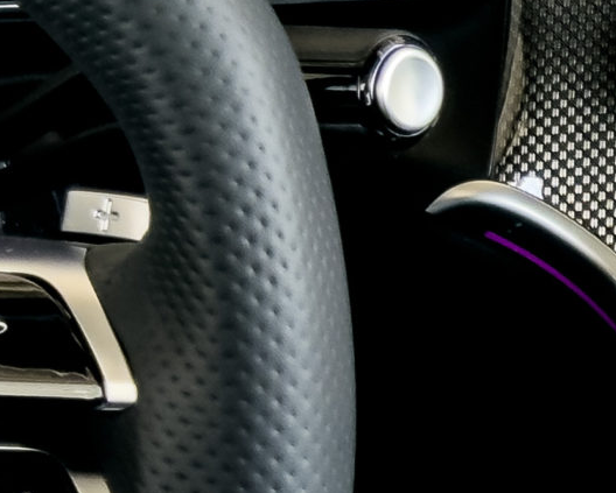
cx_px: 1460
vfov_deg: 6.8
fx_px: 4141
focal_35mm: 227
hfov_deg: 7.9
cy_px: 24
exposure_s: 1/60
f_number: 1.8
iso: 250
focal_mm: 6.86
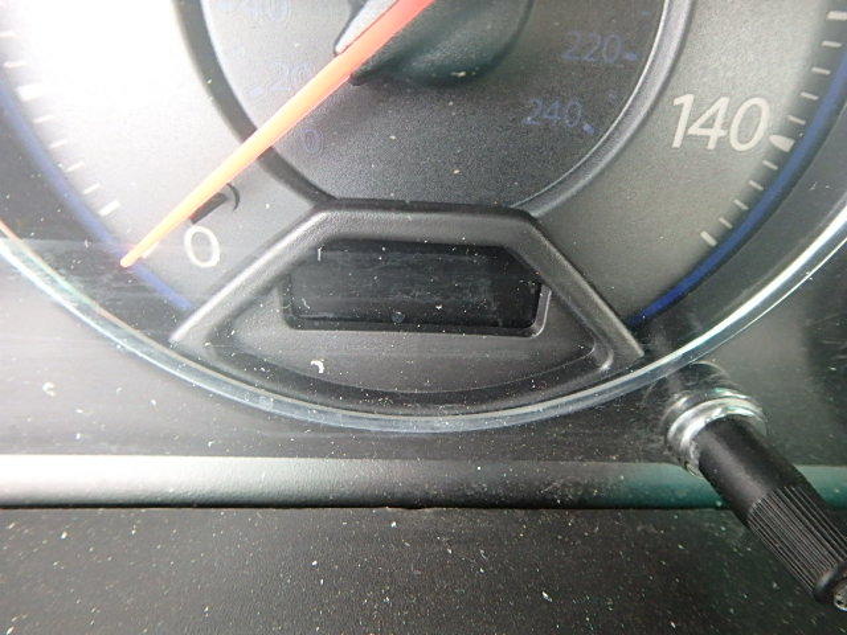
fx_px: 514
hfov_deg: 79.0
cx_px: 424
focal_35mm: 21
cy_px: 318
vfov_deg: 63.4
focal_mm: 3.7
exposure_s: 1/30
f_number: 3.5
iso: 640
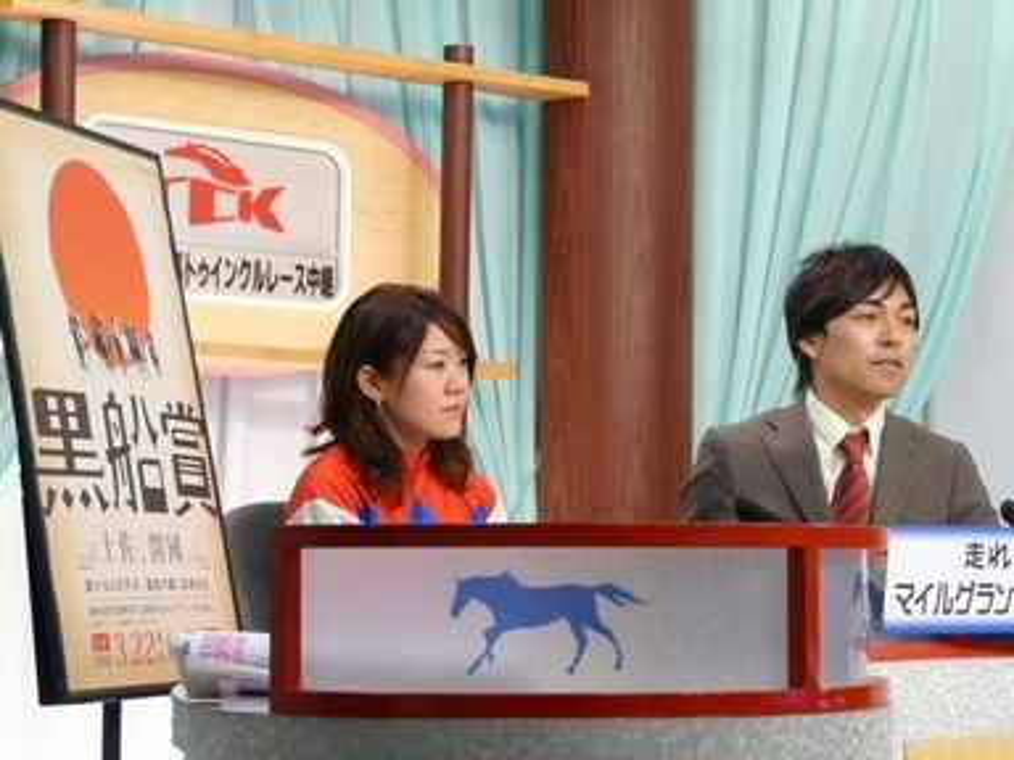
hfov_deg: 21.3
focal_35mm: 92
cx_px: 507
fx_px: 2695
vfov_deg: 16.1
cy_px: 380
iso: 1600
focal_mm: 15.1
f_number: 4
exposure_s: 1/160
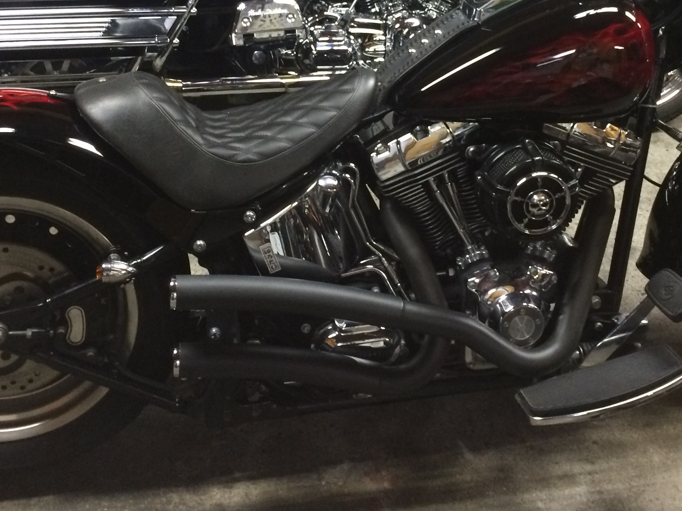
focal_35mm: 53
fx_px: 1044
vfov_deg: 26.8
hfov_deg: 36.1
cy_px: 77
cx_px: 373
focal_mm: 4.15
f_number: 2.2
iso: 250
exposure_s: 1/20
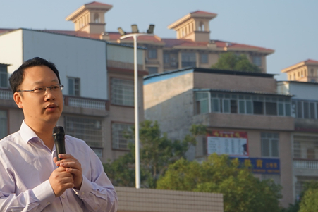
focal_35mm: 155
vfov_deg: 8.9
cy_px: 83
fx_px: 1370
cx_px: 52
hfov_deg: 13.2
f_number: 6.3
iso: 100
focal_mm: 70
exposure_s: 1/250
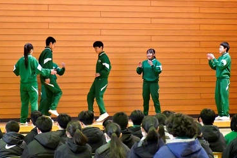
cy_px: 76
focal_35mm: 173
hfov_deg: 11.9
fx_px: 1138
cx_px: 93
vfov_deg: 7.9
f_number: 5.3
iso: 18000
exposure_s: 1/160
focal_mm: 90
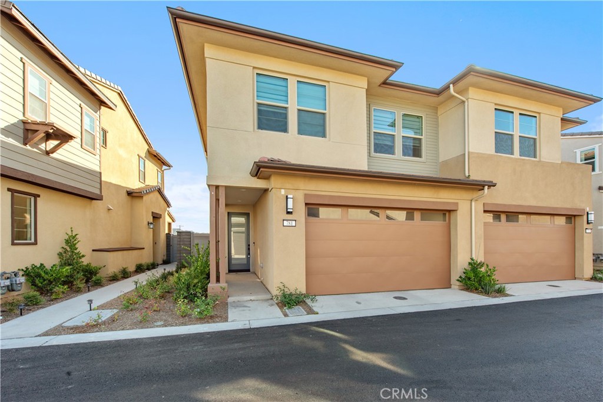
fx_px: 251
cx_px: 302
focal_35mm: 15
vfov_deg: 77.3
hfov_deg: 100.4
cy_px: 201
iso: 220
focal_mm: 15
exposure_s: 1/250
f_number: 8
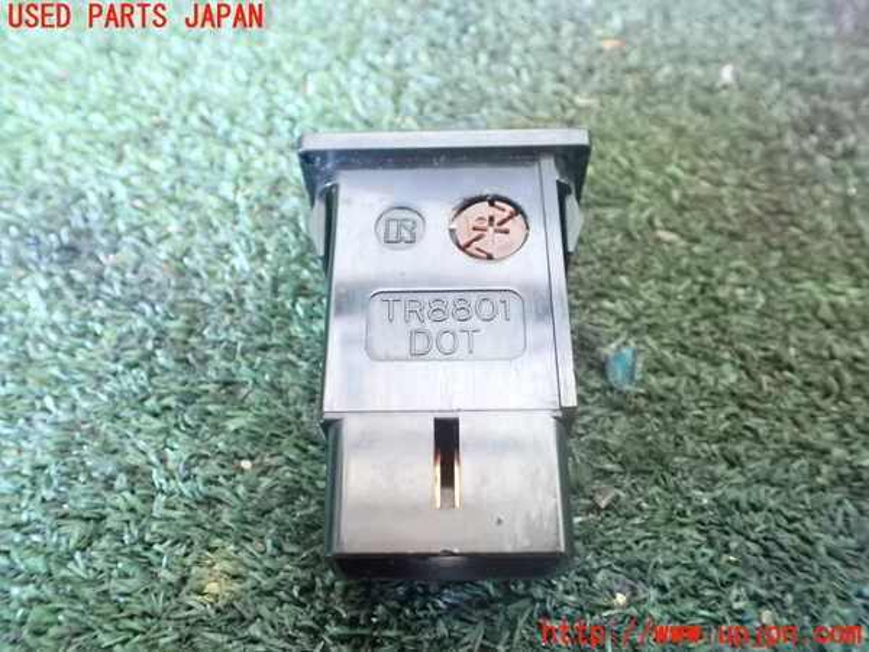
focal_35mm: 30
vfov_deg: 46.8
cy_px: 326
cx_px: 434
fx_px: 753
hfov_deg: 60.0
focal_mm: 5.4
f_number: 2.3
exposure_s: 1/20
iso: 1600
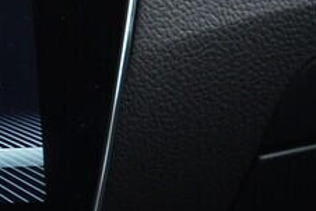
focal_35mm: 163
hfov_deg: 11.1
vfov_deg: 8.4
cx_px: -364
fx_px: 1432
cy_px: 66
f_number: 2.8
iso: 400
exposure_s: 1/40
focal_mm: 24
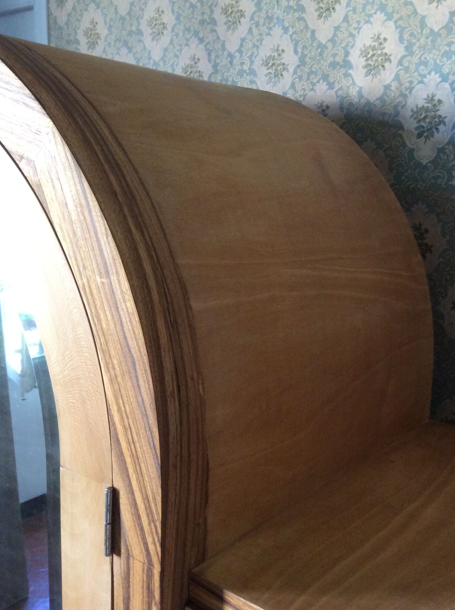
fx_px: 650
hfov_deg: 38.5
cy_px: 333
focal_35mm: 37
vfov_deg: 50.1
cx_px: 260
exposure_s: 1/25
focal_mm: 3.3
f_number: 2.4
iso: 160
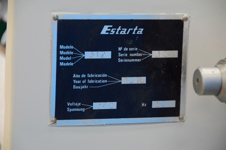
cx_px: 113
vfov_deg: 4.6
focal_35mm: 300
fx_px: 1879
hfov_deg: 6.9
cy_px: 75
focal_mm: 200
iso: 6400
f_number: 5.6
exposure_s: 1/200
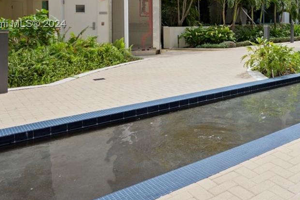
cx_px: 298
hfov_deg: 44.2
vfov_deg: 34.0
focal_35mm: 37
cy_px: 25
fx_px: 311
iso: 100
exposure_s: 1/80
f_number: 11
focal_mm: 14.5
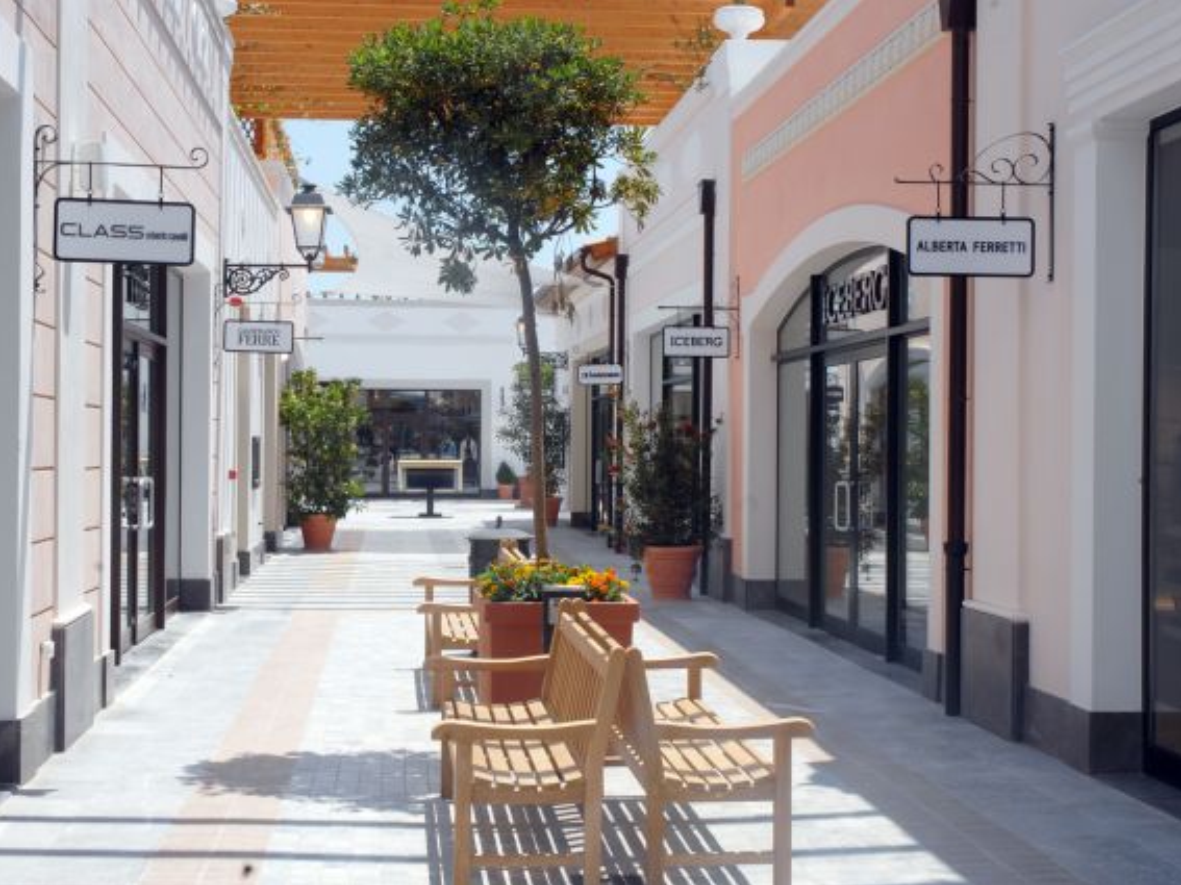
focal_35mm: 51
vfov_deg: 28.8
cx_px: 525
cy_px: 444
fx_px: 1724
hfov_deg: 37.8
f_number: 18
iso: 100
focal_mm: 31
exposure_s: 1/80
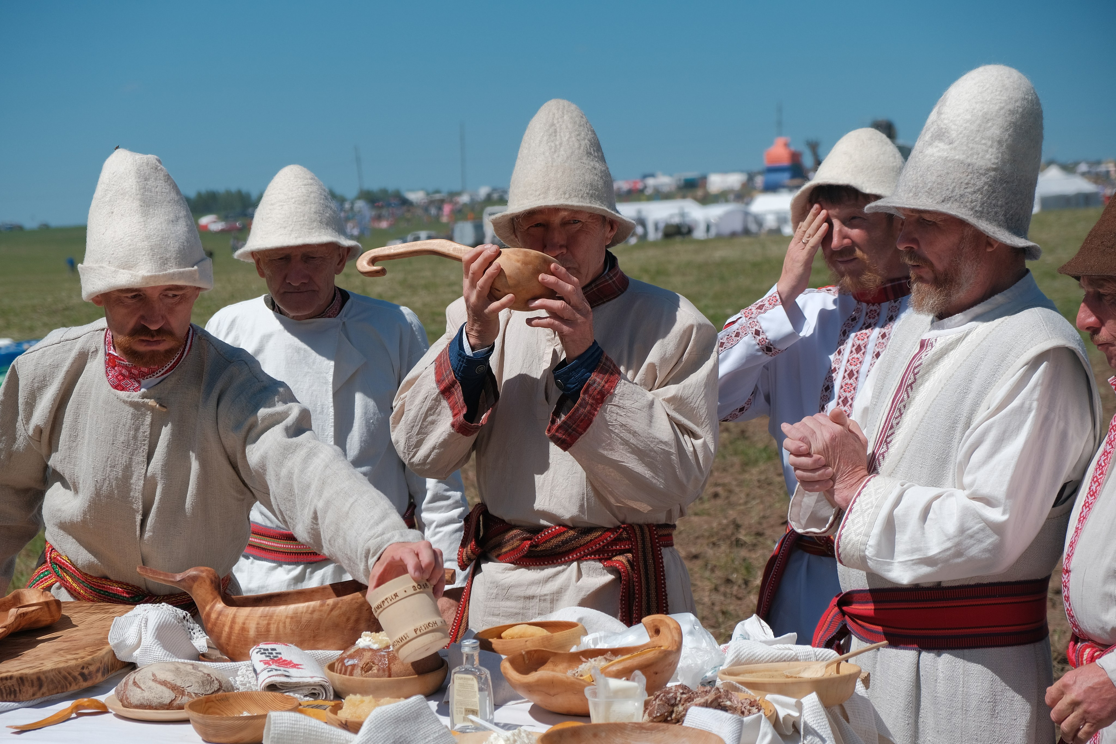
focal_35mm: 83
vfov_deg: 16.5
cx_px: 558
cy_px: 372
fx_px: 2573
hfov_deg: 24.5
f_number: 4.5
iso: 160
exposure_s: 1/2000
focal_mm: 55
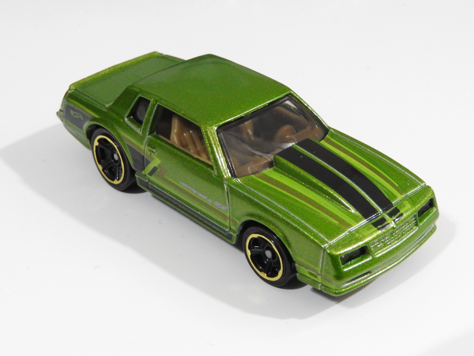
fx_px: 959
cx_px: 237
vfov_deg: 21.0
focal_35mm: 70
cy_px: 178
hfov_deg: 27.8
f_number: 8
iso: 800
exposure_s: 1/6
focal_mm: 12.5
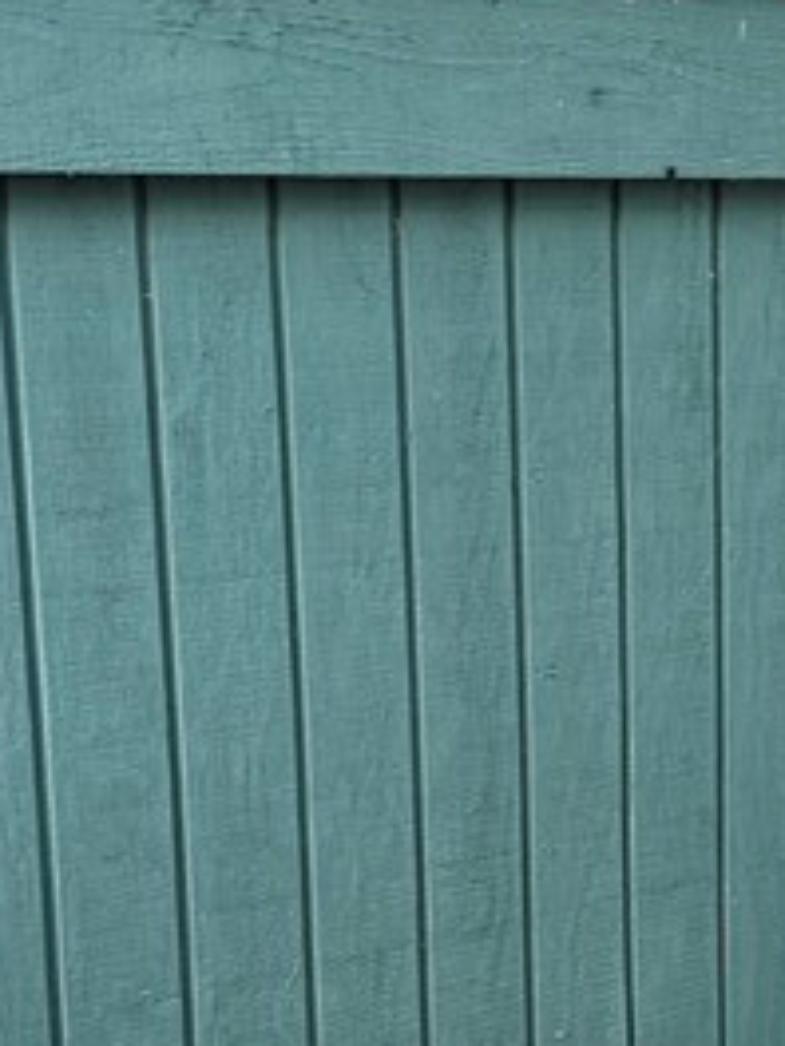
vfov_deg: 20.8
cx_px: 963
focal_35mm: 93
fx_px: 2812
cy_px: 848
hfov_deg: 15.3
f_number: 1.78
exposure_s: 1/121
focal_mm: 6.76
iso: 200
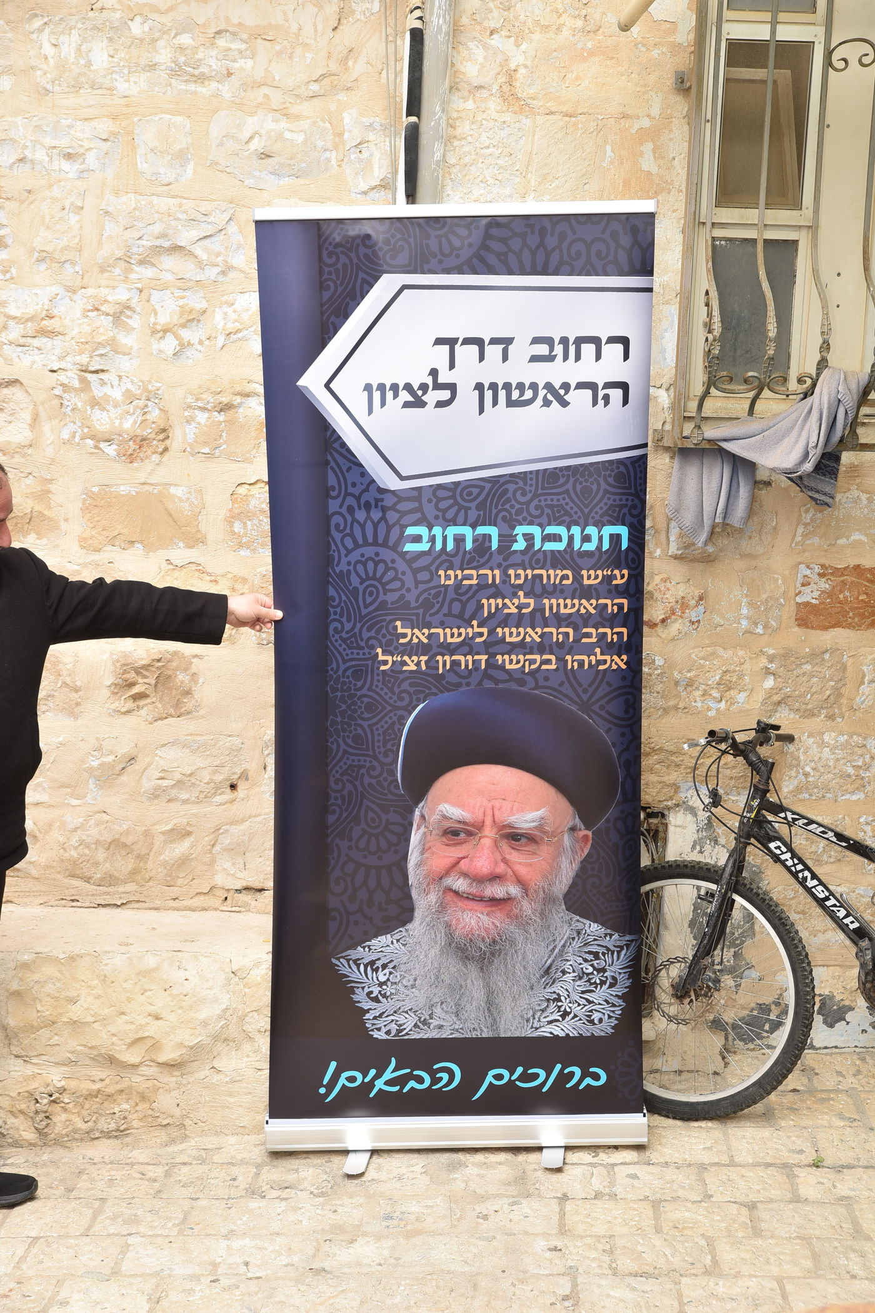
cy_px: 656
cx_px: 438
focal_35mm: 55
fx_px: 2005
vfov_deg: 36.2
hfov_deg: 24.6
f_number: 5
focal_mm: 55
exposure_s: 1/200
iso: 200
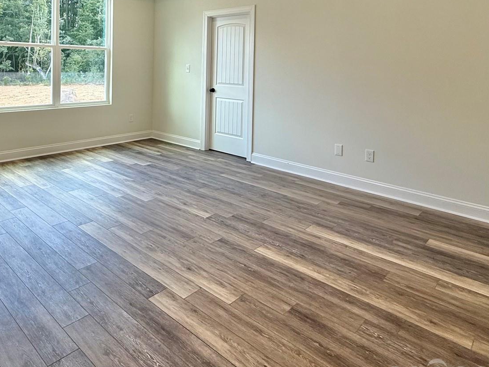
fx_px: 367
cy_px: 74
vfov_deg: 49.9
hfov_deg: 66.2
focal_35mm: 26
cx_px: 182
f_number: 2.2
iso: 100
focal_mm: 2.22
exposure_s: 1/120
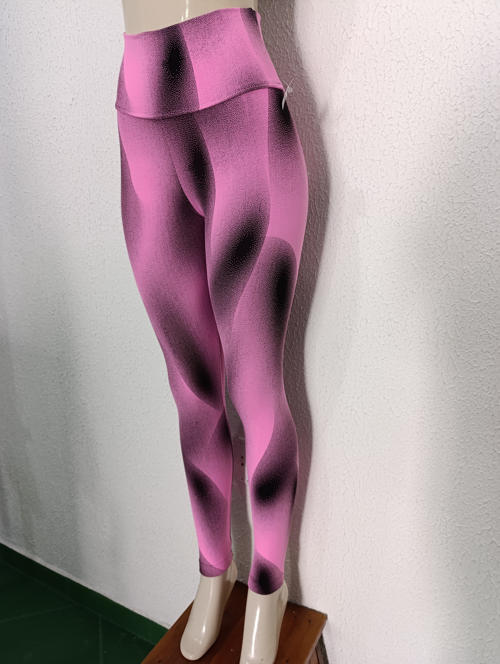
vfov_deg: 73.8
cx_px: 250
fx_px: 442
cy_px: 332
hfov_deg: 59.0
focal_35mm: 23
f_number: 1.6
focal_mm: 6.14
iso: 640
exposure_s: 1/60
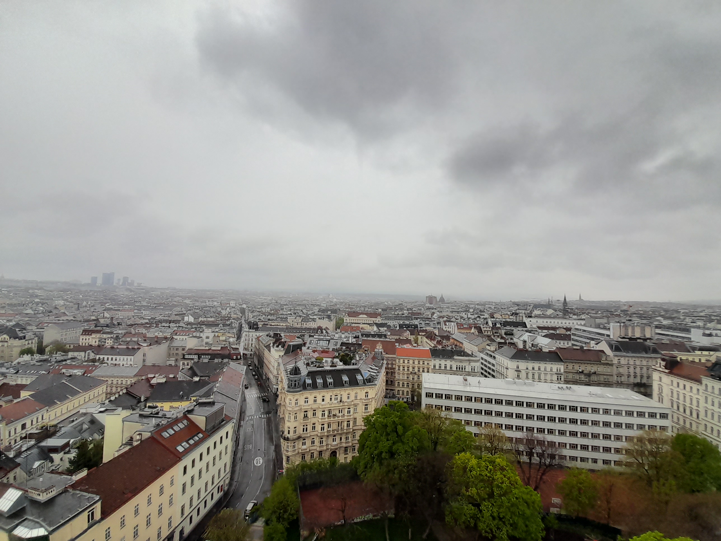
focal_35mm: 13
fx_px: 271
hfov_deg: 106.2
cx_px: 360
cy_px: 270
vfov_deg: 89.9
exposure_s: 1/437
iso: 40
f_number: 2.2
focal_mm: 1.13
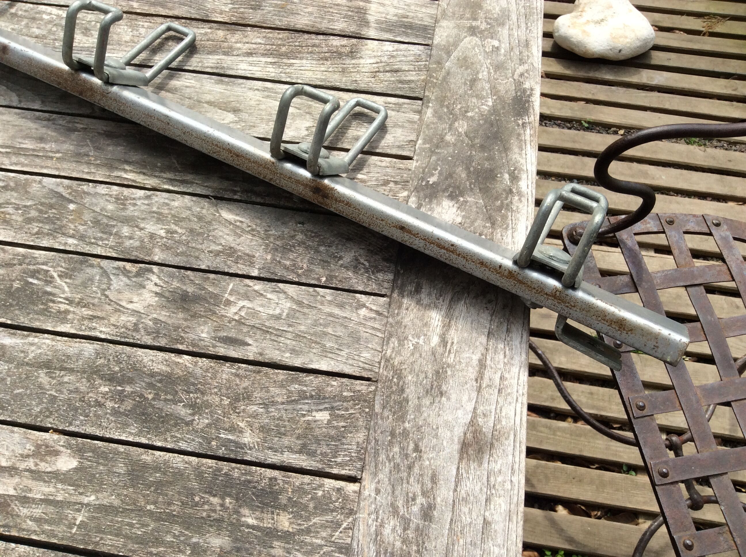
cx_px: 373
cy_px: 278
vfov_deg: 44.1
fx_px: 689
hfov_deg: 56.9
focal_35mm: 32
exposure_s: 1/1021
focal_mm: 3.3
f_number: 2.4
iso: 32
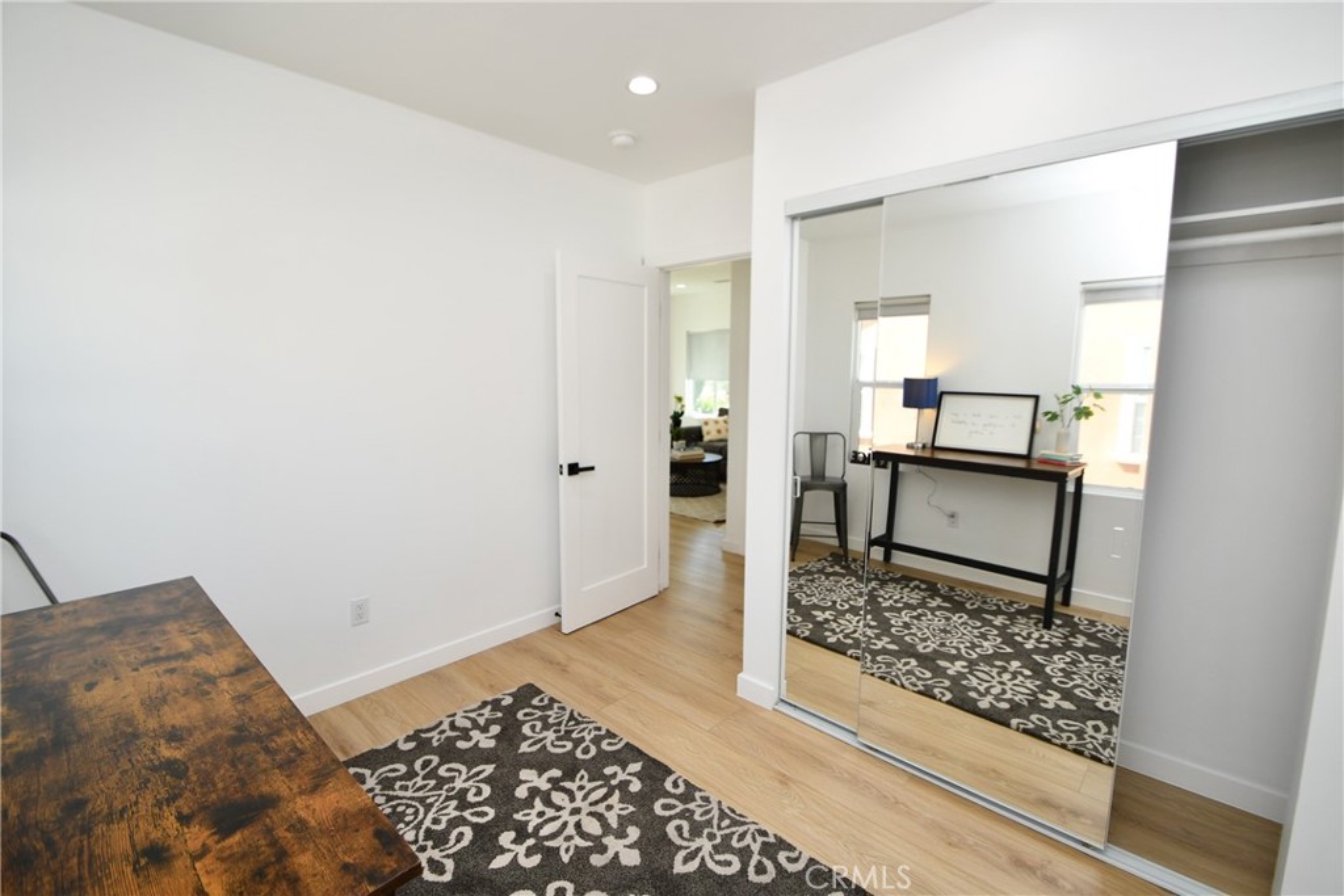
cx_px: 672
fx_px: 560
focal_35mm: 15
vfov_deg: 77.3
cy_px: 448
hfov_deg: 100.4
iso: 200
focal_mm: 10
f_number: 5
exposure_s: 1/100
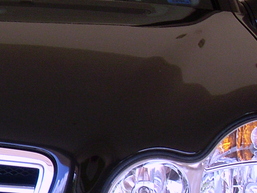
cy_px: 155
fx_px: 1077
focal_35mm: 145
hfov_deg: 12.9
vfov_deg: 10.2
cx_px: -118
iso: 80
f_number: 3
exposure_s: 1/180
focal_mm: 6.3
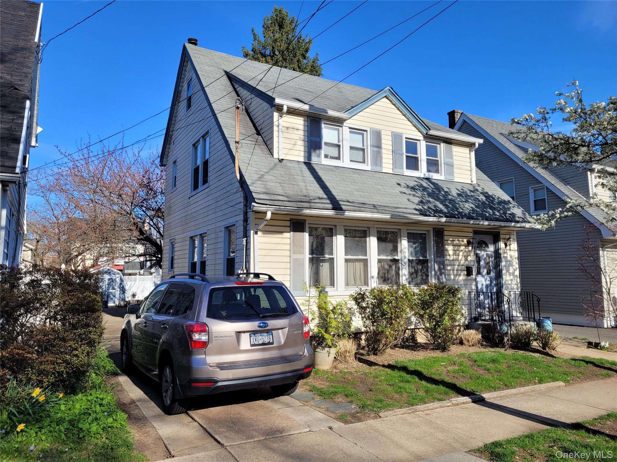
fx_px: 463
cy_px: 231
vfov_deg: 53.1
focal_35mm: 26
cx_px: 308
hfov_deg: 67.3
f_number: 1.8
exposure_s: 1/1874
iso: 40
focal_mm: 5.4
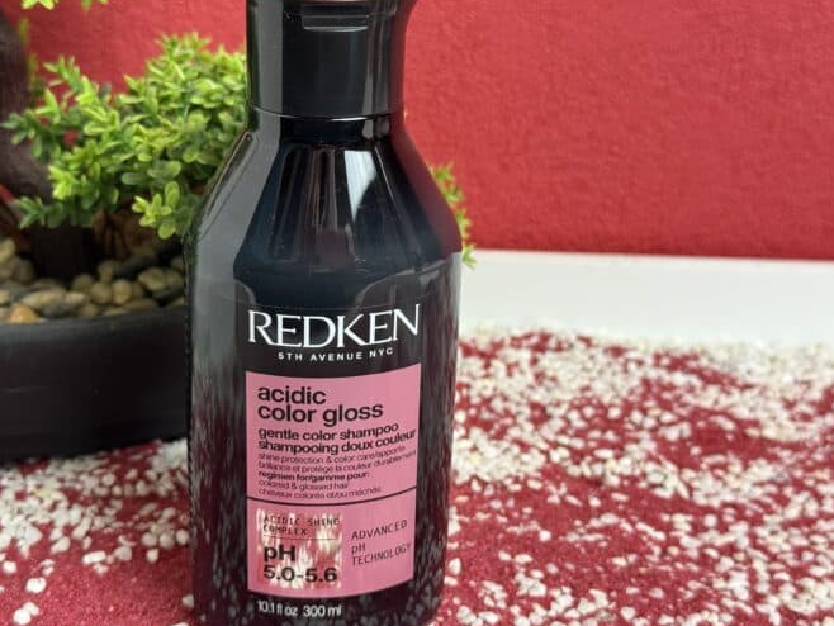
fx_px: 1350
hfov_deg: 34.3
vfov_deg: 26.1
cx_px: 355
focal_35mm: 56
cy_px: 295
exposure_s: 1/50
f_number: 1.78
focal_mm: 6.76
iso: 200
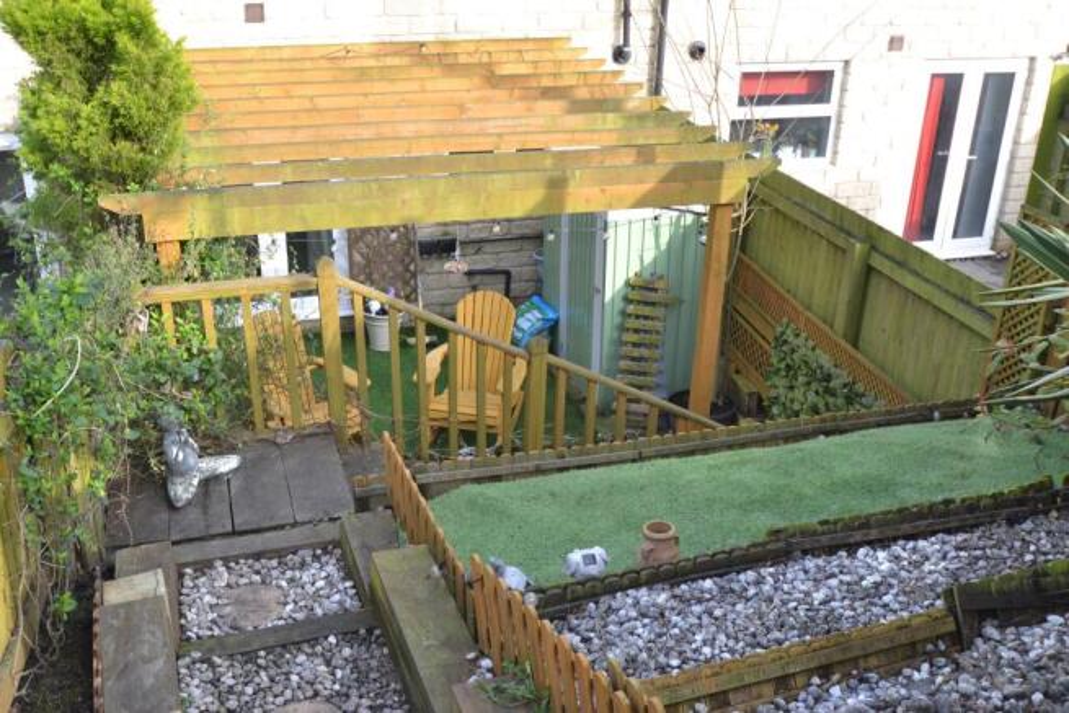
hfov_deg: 53.1
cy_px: 356
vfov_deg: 36.9
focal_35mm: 36
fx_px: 1069
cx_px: 534
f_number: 5.6
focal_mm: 24
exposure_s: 1/125
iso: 320
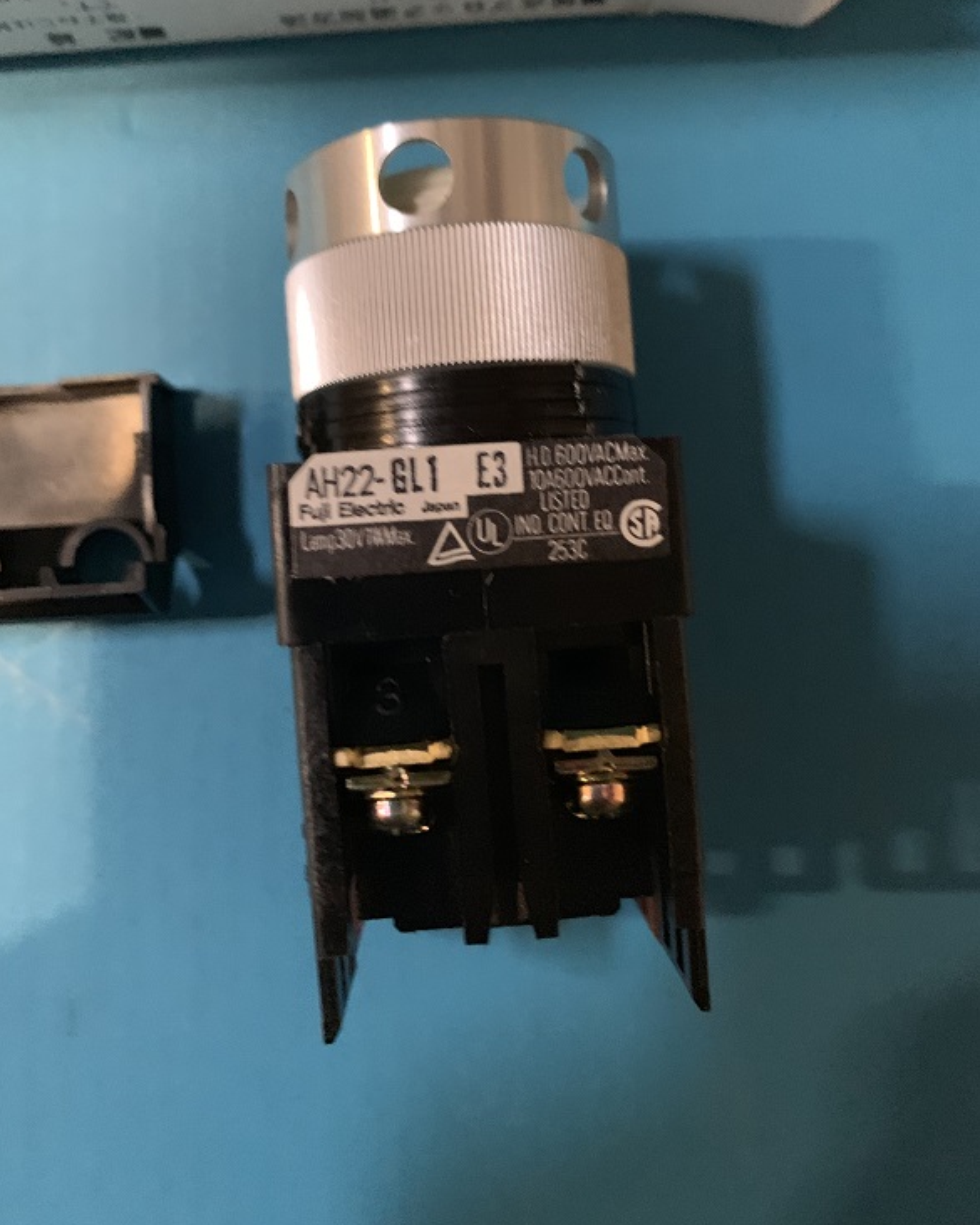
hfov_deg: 51.5
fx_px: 1015
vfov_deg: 62.1
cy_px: 561
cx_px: 478
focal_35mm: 28
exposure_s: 1/26
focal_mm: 4.25
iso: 800
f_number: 1.8
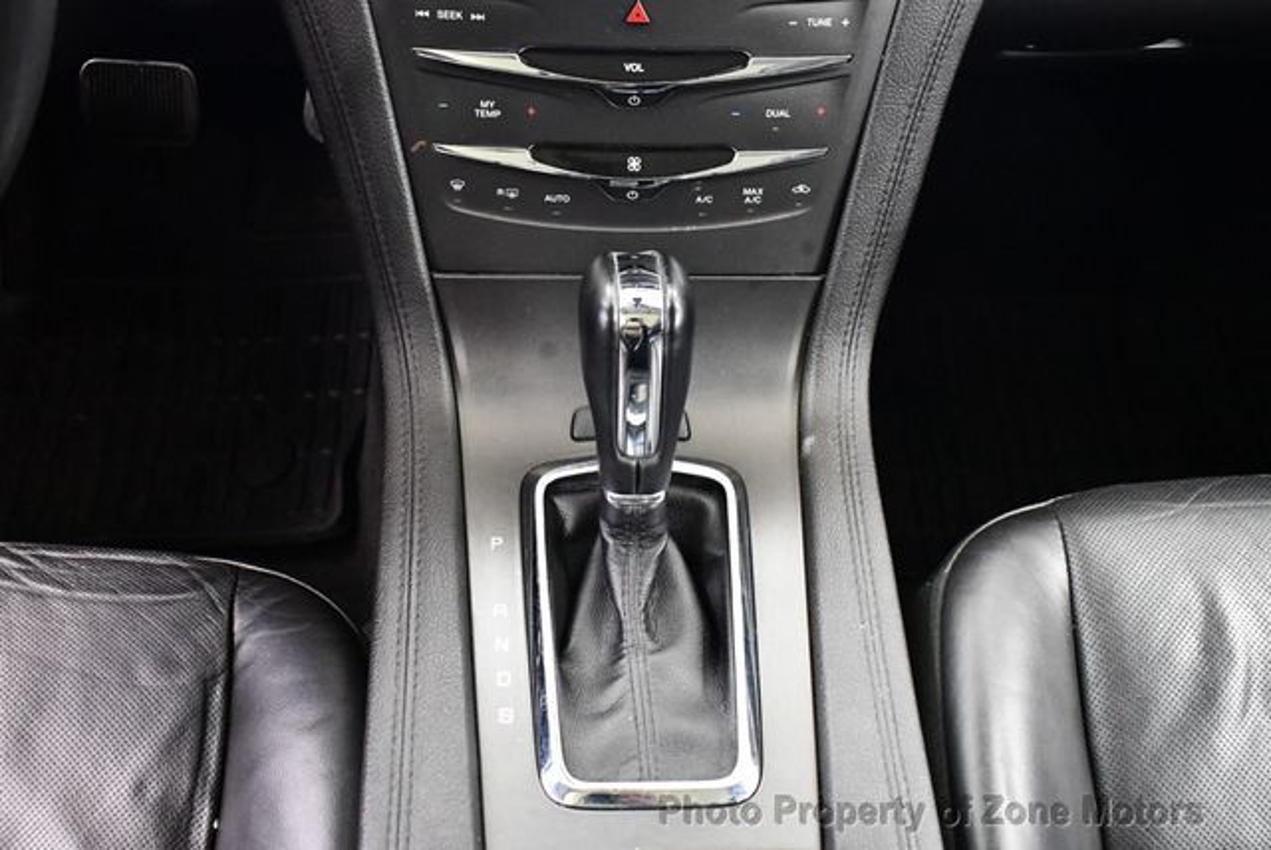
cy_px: 425
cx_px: 636
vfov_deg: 36.9
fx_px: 1272
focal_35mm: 36
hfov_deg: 53.1
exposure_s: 1/60
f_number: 3.5
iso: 5600
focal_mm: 18
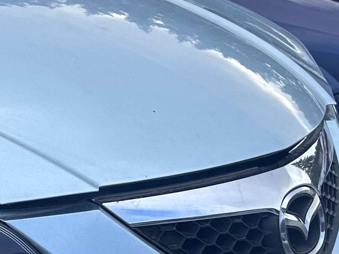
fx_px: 1077
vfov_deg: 13.4
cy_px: 95
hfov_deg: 16.2
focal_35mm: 110
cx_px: -190
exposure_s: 1/1495
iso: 80
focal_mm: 6.86
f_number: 1.78
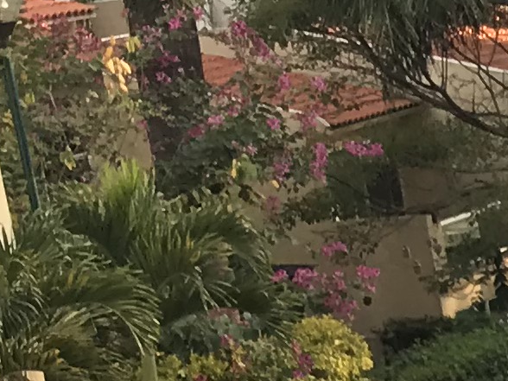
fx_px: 2818
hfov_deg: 9.1
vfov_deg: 7.6
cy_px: 581
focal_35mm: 192
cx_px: 1306
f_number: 1.8
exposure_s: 1/262
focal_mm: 3.99
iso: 20
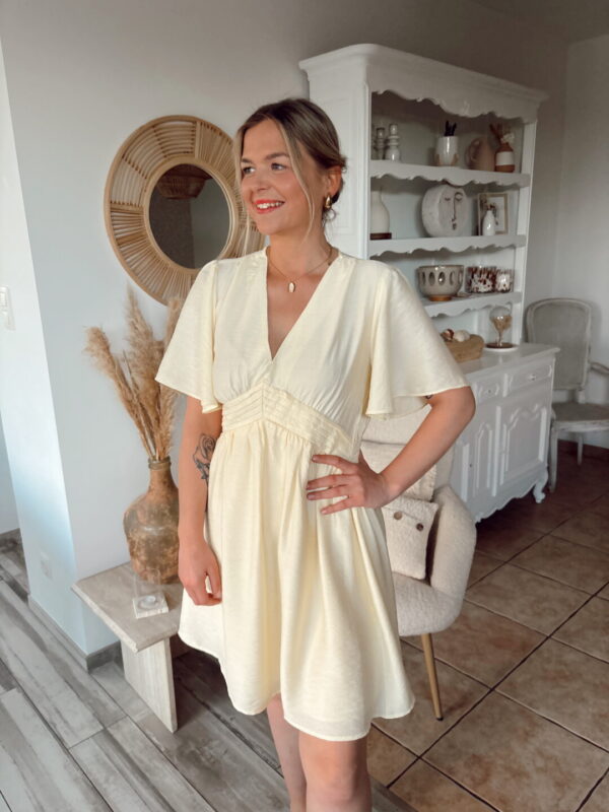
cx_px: 304
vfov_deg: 67.3
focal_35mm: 26
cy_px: 406
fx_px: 610
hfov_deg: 53.1
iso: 250
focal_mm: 5.96
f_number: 1.6
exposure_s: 1/60
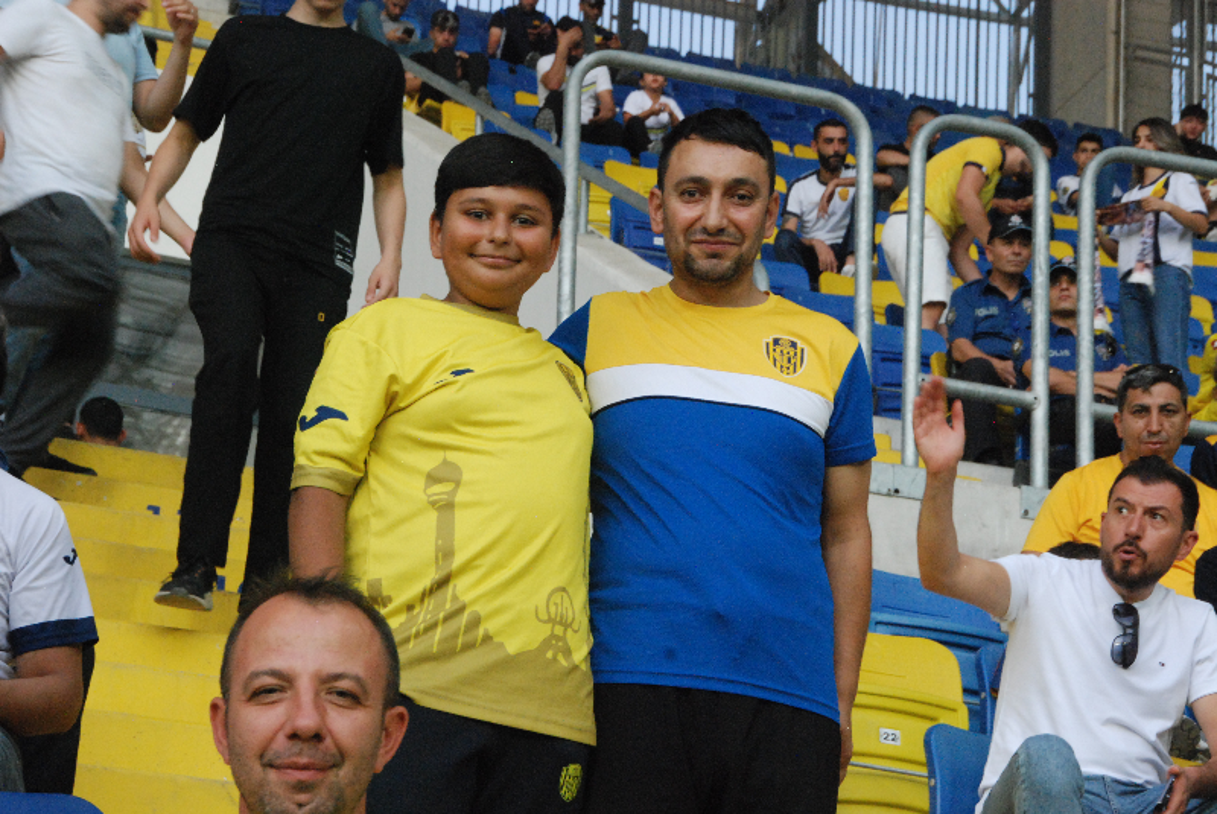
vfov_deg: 11.4
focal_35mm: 120
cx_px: 608
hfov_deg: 17.0
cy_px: 407
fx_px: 4060
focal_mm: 80
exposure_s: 1/60
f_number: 13
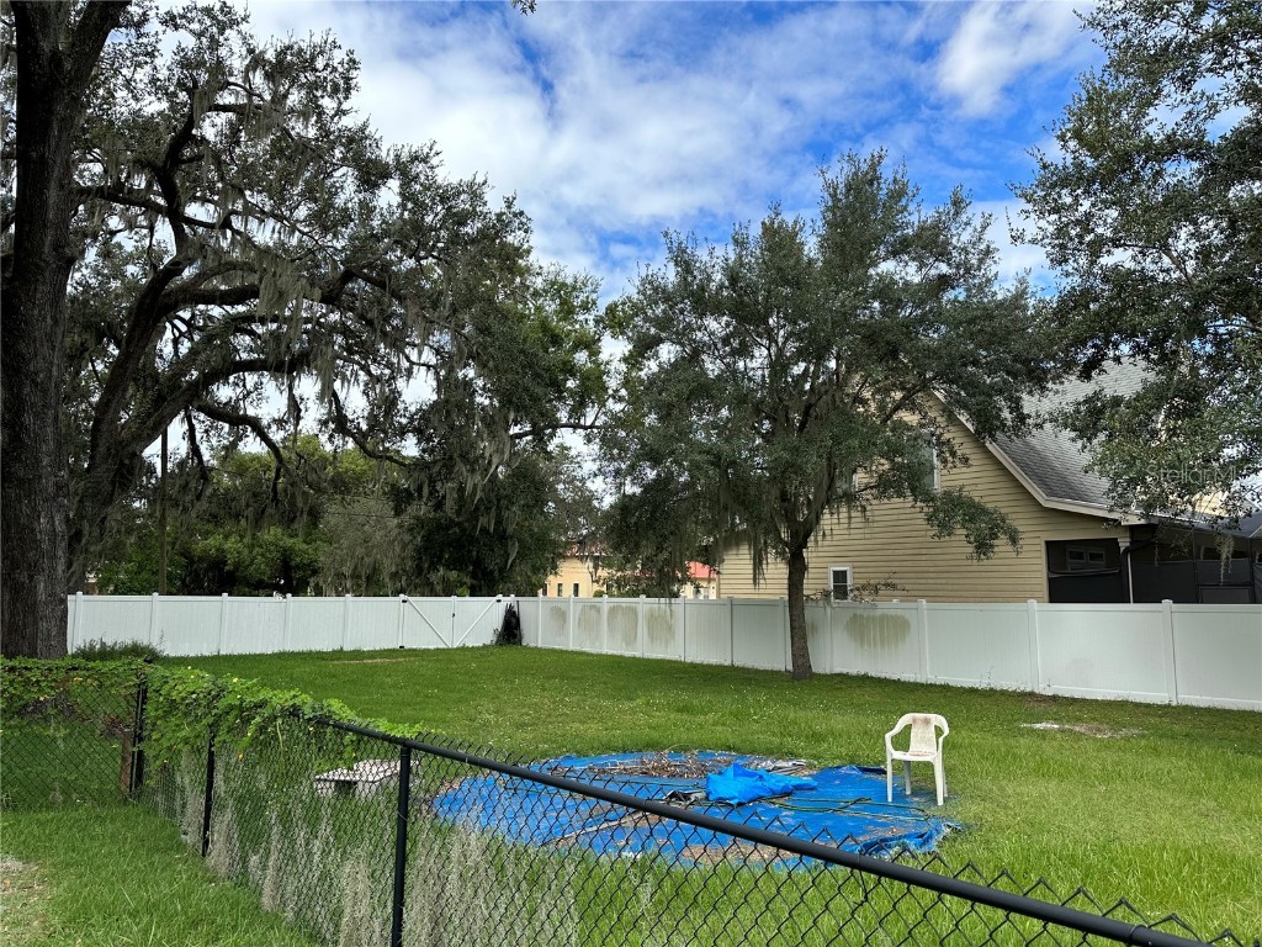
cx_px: 631
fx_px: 875
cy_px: 474
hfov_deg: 71.6
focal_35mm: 24
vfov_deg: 56.8
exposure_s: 1/2410
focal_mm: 6.86
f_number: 1.78
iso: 80
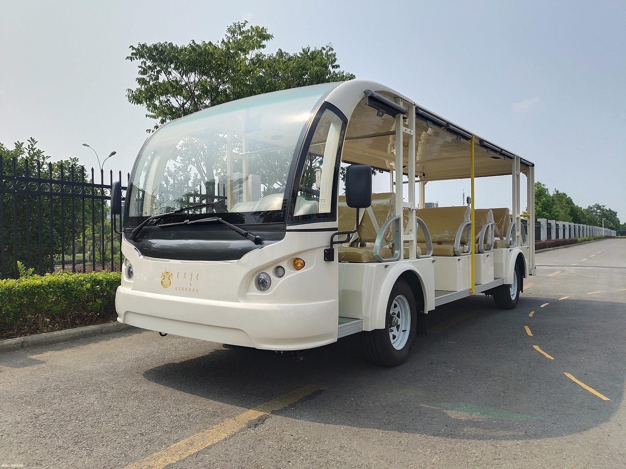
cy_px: 234
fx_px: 543
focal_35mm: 30
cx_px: 313
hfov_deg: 60.0
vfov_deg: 46.8
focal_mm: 4.35
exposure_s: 1/1338
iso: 50
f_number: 1.8
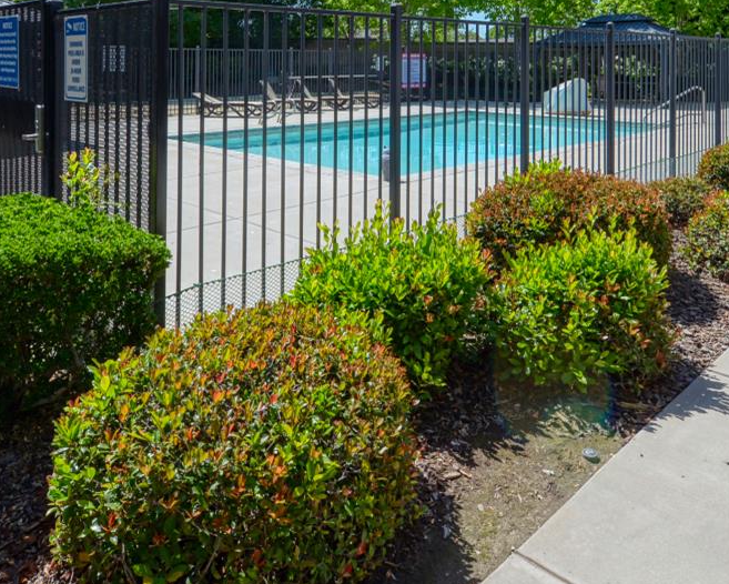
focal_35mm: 30
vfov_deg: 44.3
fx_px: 647
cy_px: 61
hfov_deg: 58.6
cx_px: 403
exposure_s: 1/500
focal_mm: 14
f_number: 10
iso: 400
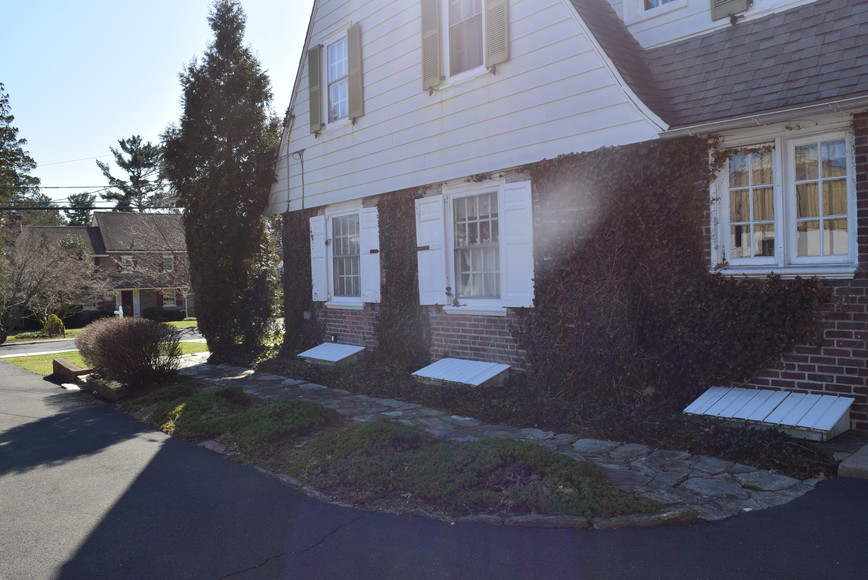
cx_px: 434
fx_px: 651
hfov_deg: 67.3
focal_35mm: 27
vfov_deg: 48.0
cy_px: 290
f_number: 11
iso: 400
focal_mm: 18
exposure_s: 1/400
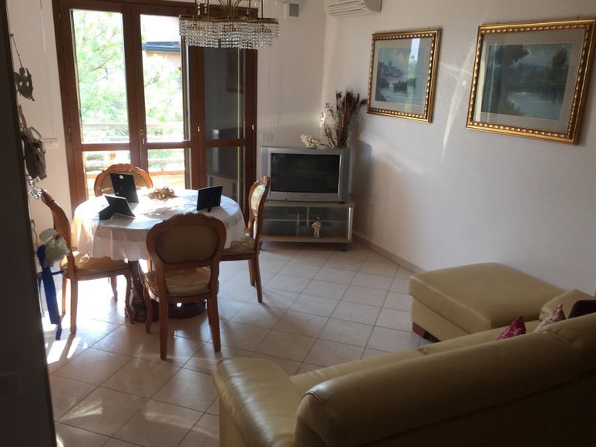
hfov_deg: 60.0
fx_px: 517
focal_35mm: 30
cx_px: 292
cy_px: 227
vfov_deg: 46.8
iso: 32
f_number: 2.2
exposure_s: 1/50
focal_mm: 4.15
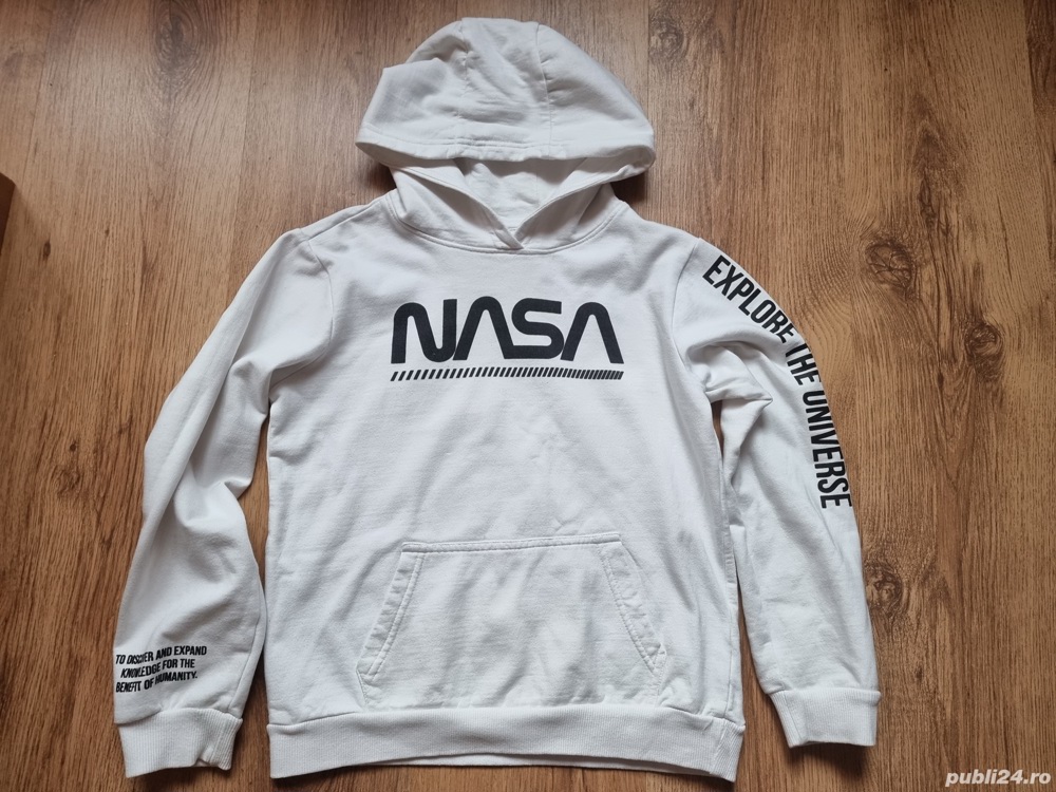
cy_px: 396
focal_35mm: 24
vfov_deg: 56.8
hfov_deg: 71.6
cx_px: 528
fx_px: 732
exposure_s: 1/100
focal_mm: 6.7
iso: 200
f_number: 1.8
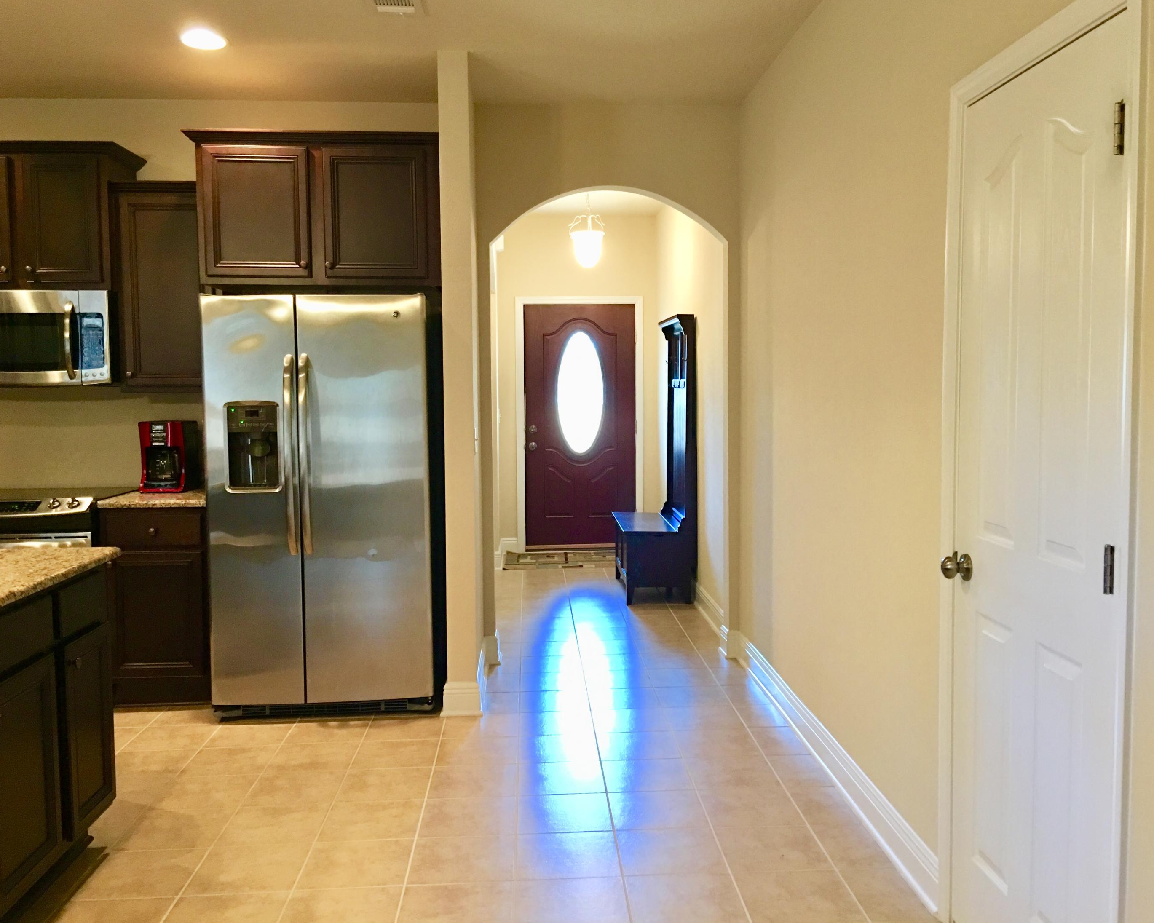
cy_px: 452
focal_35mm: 31
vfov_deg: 47.1
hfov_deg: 57.2
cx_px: 602
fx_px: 1059
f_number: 2.2
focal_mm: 4.15
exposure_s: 1/15
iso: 100
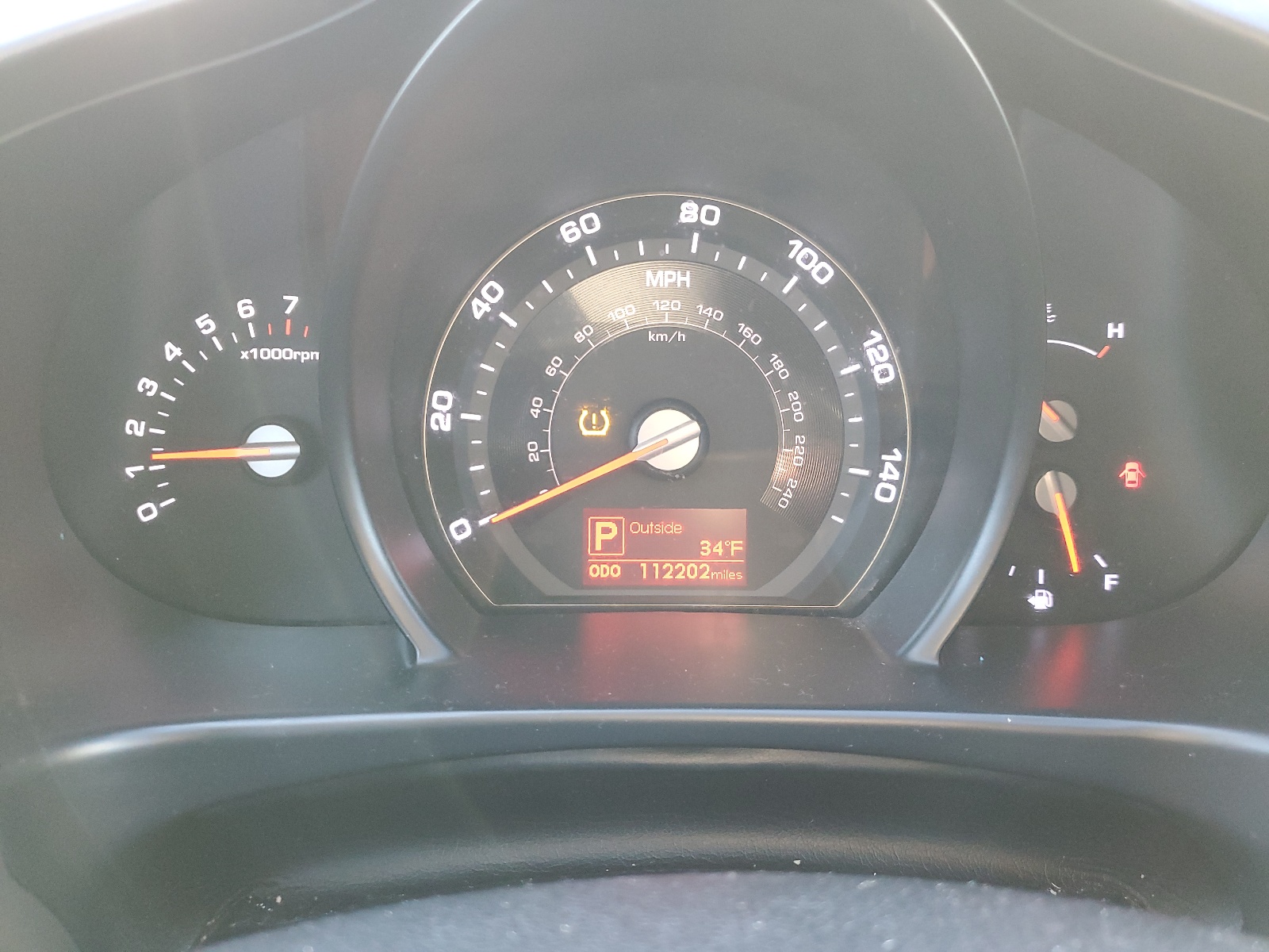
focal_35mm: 26
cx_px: 634
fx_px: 953
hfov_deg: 67.3
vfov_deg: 53.1
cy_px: 476
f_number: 1.5
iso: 225
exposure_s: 1/60.2
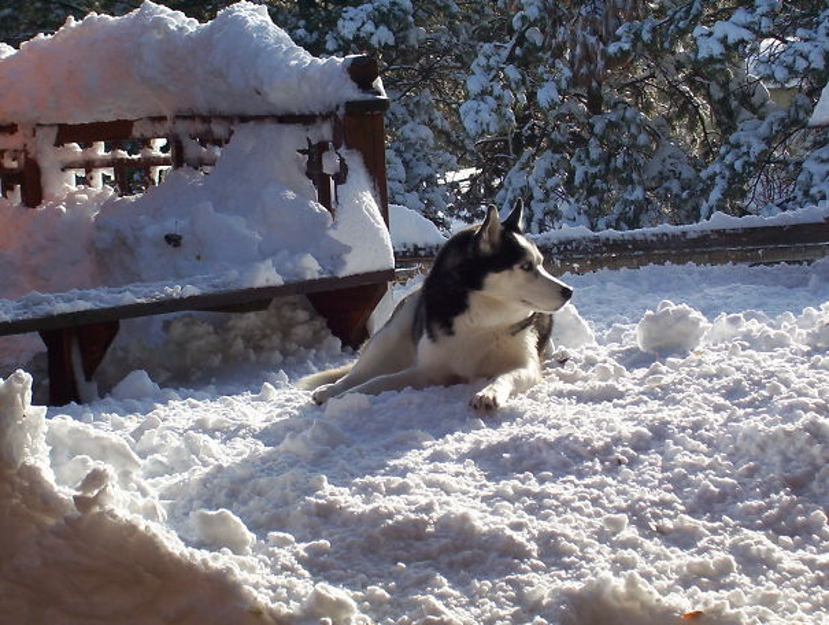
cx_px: 414
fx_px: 2975
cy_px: 312
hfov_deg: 15.9
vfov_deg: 12.0
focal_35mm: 124
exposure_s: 1/799
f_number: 4.62
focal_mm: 16.3
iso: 100
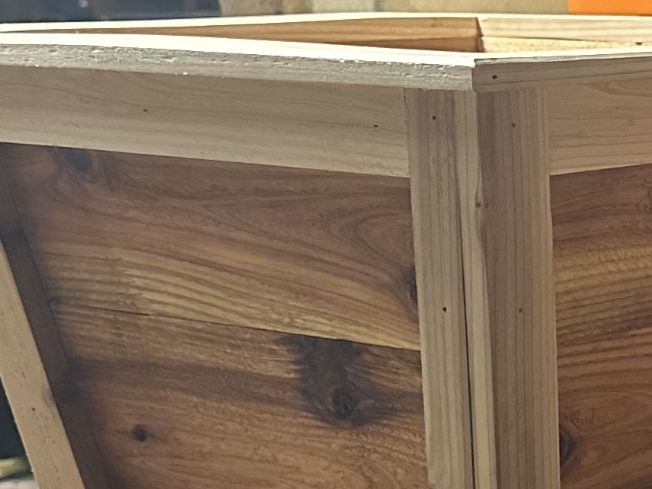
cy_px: 353
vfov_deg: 13.1
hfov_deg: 15.8
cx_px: 1027
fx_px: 2128
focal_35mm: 113
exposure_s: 1/60
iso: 640
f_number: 1.78
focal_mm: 6.86
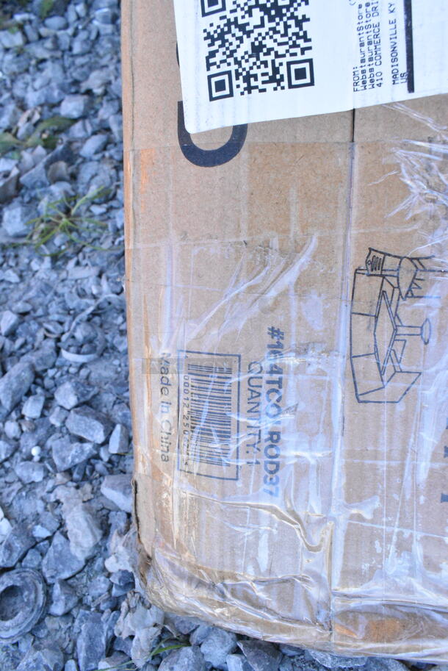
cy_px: 336
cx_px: 224
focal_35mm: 27
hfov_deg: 48.0
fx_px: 503
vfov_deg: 67.3
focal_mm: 18
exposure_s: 1/640
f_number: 13
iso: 6400
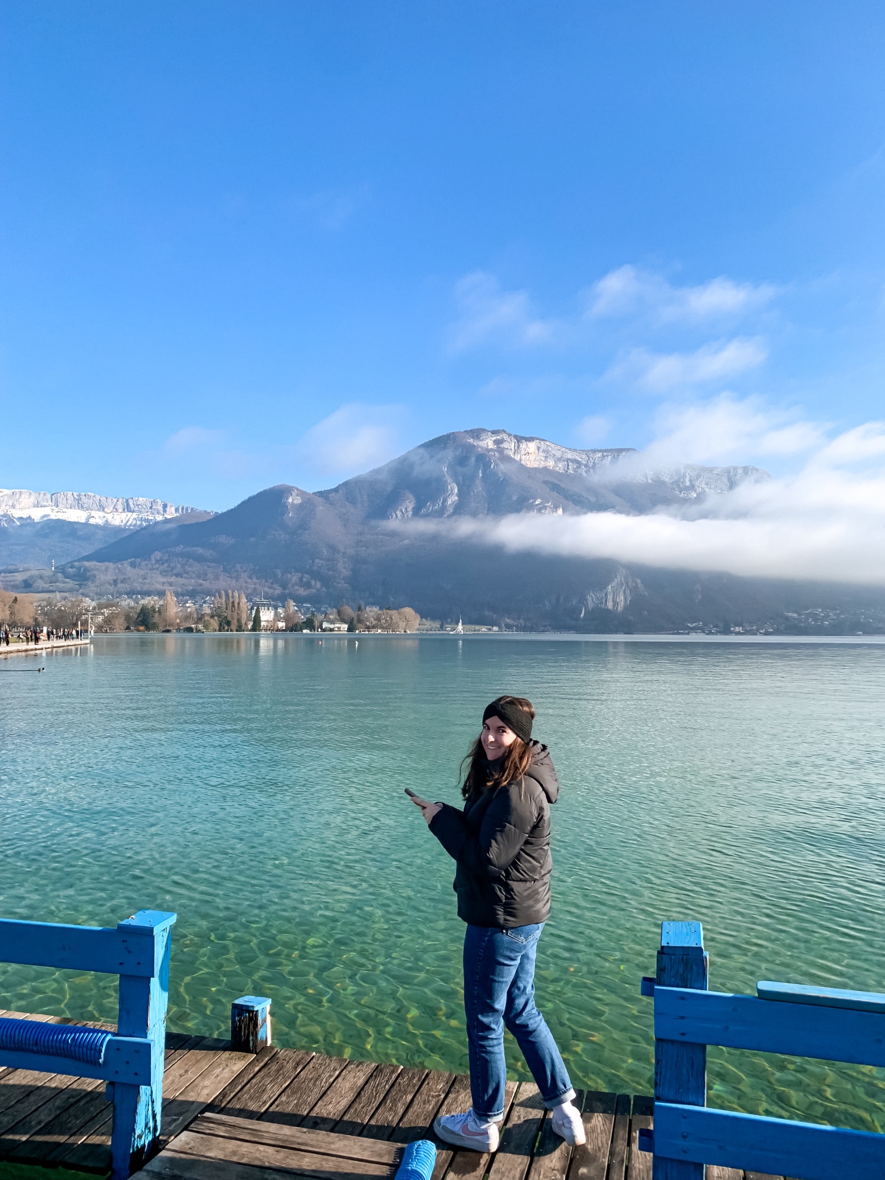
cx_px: 442
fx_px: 886
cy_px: 590
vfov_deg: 67.3
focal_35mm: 26
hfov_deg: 53.1
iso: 25
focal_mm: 4.25
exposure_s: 1/1600
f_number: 1.8
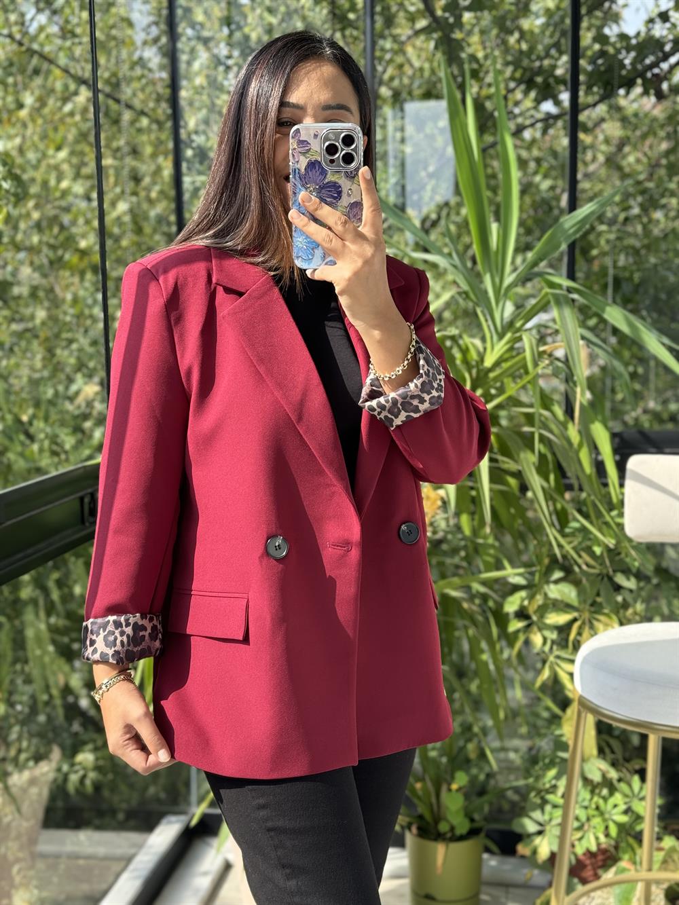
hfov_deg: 30.3
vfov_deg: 39.7
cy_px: 452
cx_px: 340
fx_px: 1255
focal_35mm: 48
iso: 64
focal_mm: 6.76
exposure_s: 1/294
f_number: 1.78
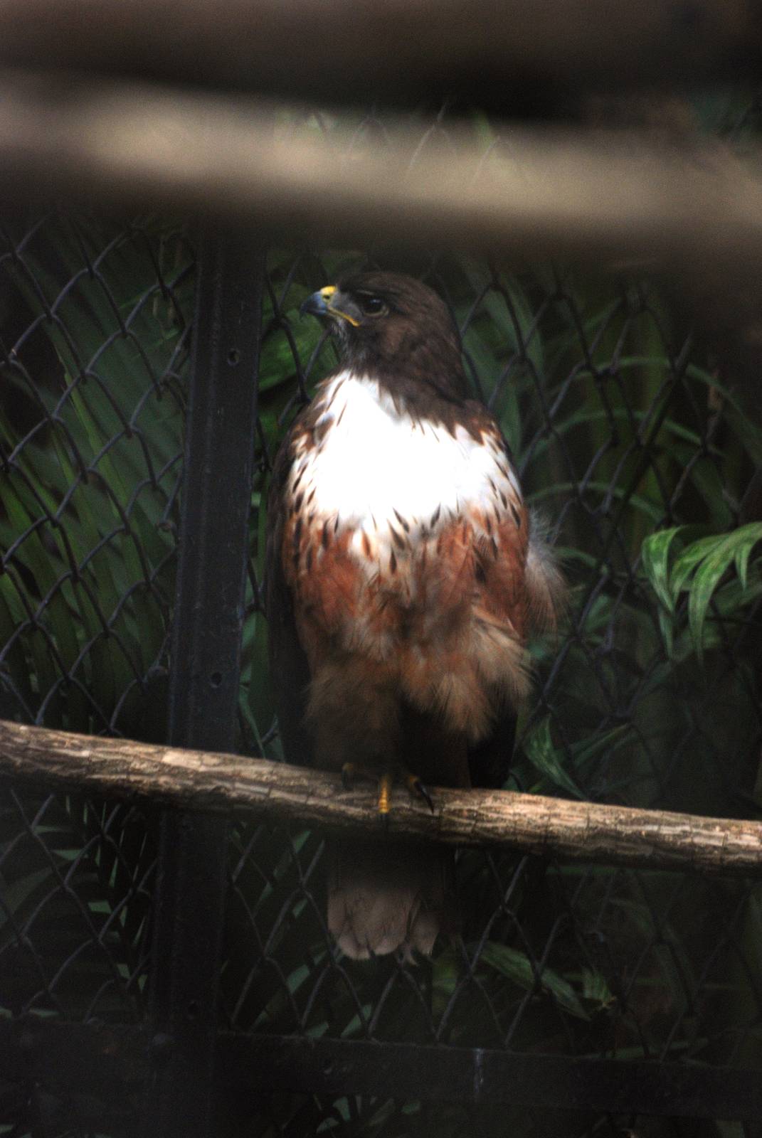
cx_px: 381
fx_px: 11397
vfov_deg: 5.7
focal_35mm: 360
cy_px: 569
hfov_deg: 3.8
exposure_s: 1/160
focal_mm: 240
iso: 400
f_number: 5.3
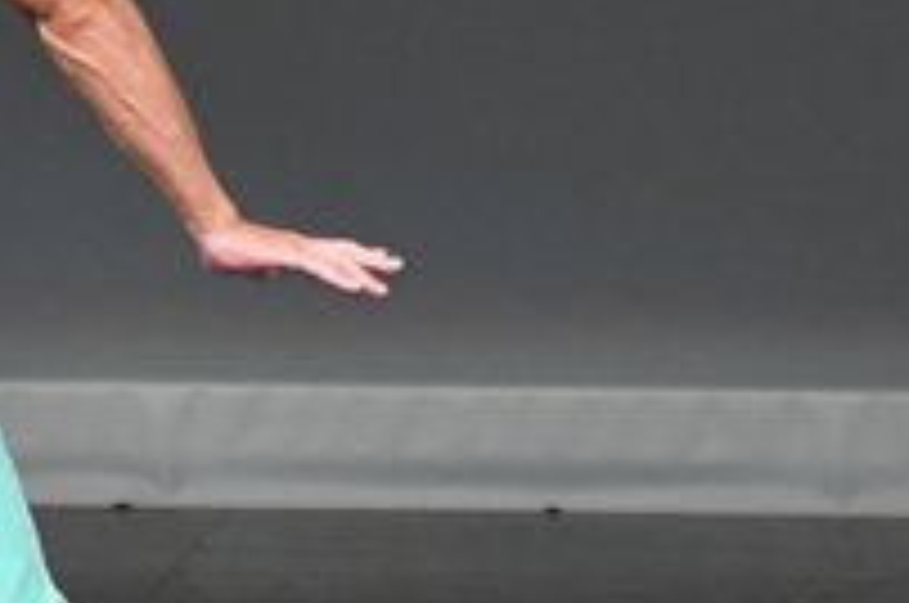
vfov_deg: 1.1
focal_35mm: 1209
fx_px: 30478
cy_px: 252
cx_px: 83
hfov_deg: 1.7
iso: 4000
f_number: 5.6
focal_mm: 210
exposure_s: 1/400
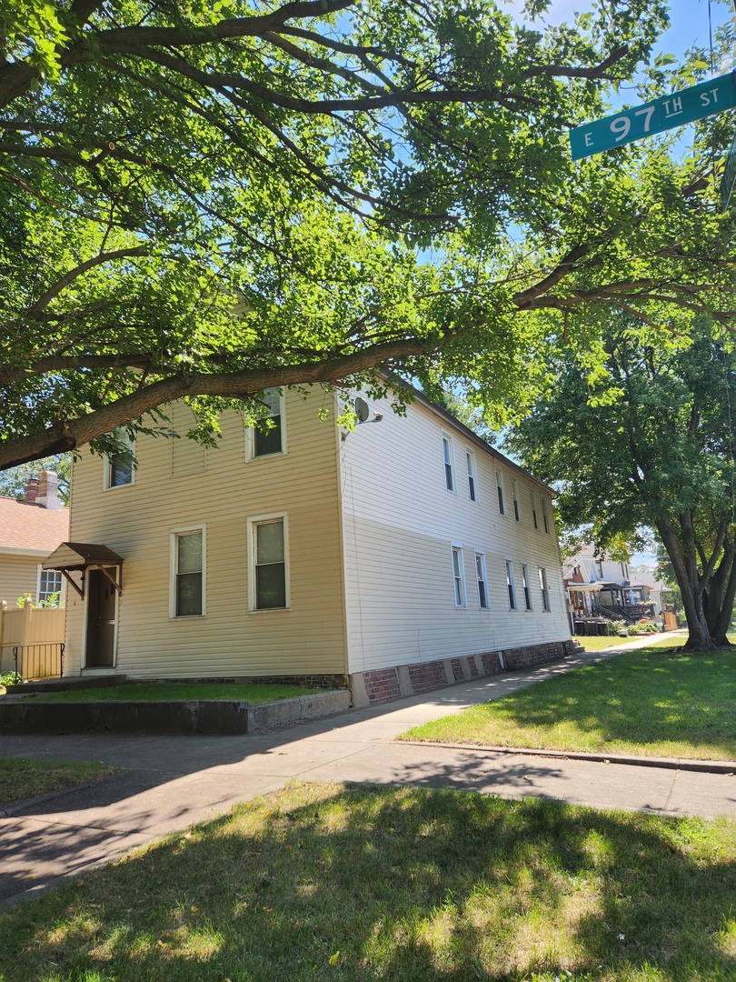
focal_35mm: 23
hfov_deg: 58.9
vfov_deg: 73.9
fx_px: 652
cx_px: 368
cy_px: 491
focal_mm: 5.4
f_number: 1.8
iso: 20
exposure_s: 1/441
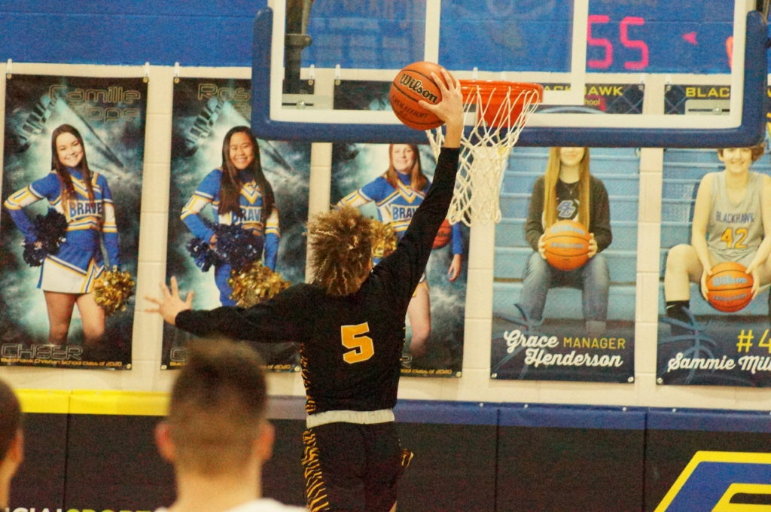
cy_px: 256
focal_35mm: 300
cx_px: 386
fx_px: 6417
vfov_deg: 4.6
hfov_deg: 6.9
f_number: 5.6
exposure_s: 1/640
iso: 16000
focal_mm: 200
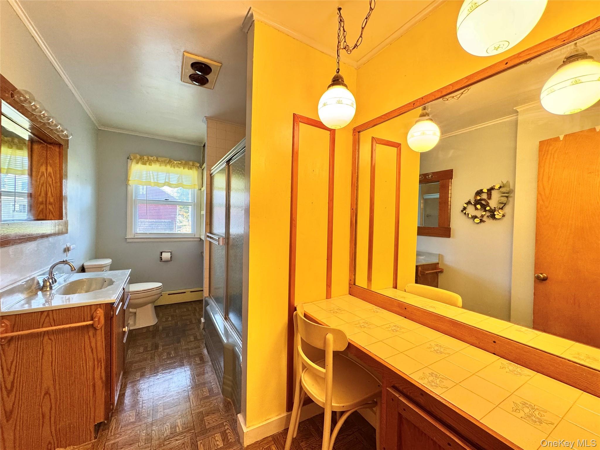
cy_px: 225
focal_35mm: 14
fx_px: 243
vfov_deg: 85.7
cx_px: 300
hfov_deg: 102.1
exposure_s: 1/60
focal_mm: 2.22
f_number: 2.2
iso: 200
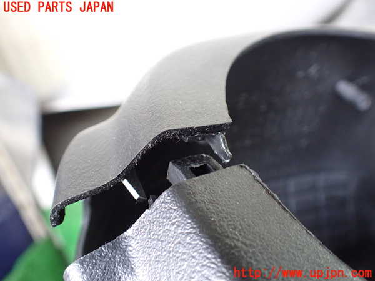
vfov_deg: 46.8
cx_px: 188
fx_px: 325
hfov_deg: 60.0
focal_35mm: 30
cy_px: 140
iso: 800
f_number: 2.3
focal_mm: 5.4
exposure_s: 1/100
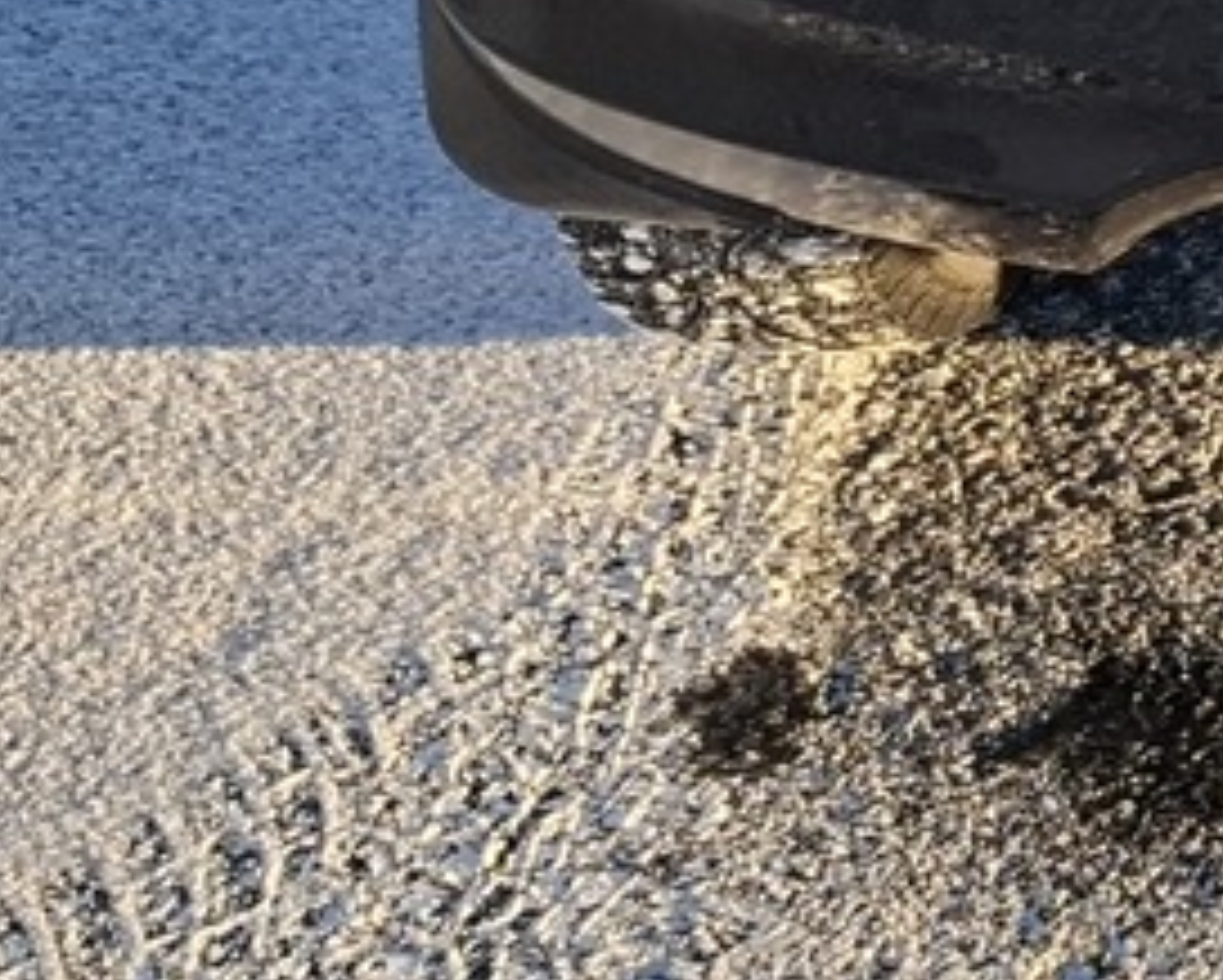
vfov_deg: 10.4
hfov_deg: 12.8
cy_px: -1209
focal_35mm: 132
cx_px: 2424
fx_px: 4781
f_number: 1.8
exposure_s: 1/347
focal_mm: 5.54
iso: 50
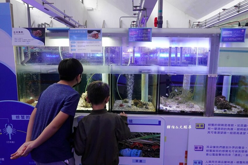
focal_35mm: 24
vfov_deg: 53.1
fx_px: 165
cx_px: 124
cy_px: 82
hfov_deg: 73.8
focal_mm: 9
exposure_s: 1/30
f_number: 2.8
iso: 500
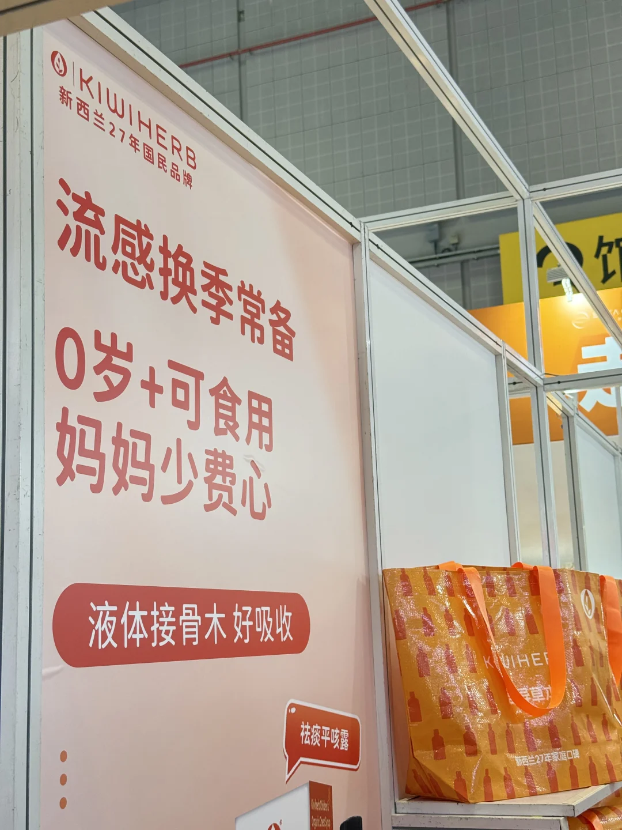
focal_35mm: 48
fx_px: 1150
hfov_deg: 30.3
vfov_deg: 39.7
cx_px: 311
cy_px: 415
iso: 160
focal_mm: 6.76
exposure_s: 1/100
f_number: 1.78
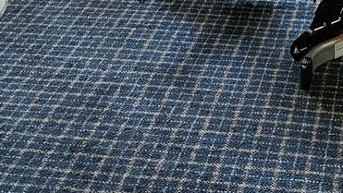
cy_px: -296
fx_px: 983
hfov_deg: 19.6
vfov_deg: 9.7
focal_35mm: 108
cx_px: 273
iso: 640
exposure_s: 1/60
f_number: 1.7
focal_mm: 6.3
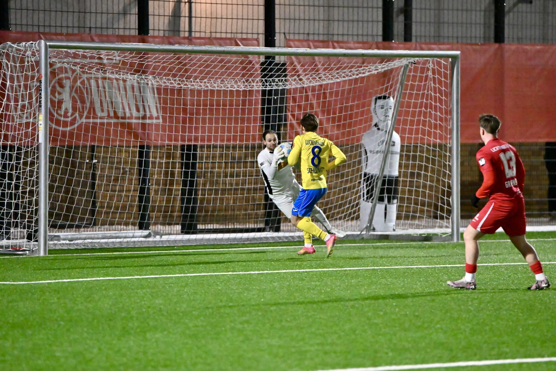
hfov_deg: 10.3
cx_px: 278
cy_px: 186
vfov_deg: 6.9
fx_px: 3088
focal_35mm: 200
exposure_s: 1/1250
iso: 10000
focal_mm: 200
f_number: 3.2
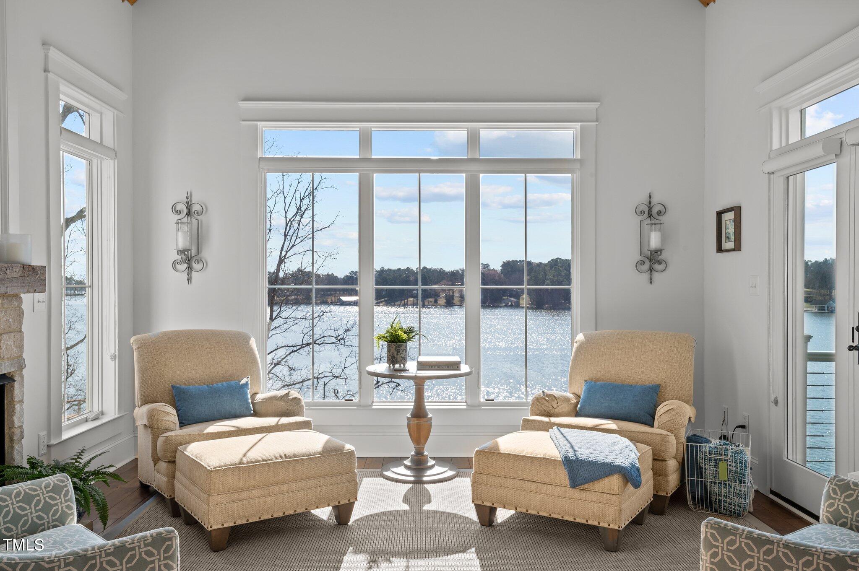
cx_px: 430
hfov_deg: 62.0
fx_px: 715
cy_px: 286
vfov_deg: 43.5
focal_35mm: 30
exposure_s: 1/20
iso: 400
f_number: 11
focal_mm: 30
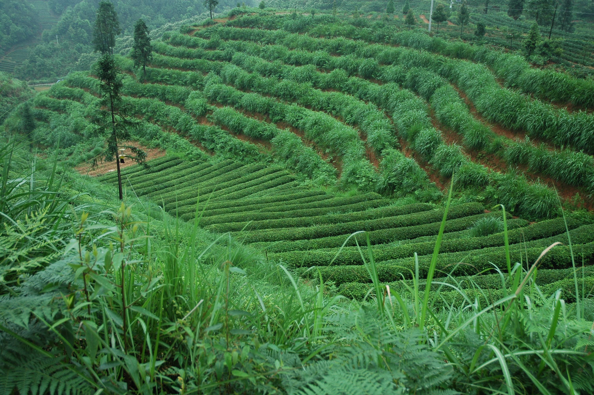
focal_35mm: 36
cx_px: 297
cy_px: 198
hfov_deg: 53.2
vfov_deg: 36.8
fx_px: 593
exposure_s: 1/25
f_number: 3.8
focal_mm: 24
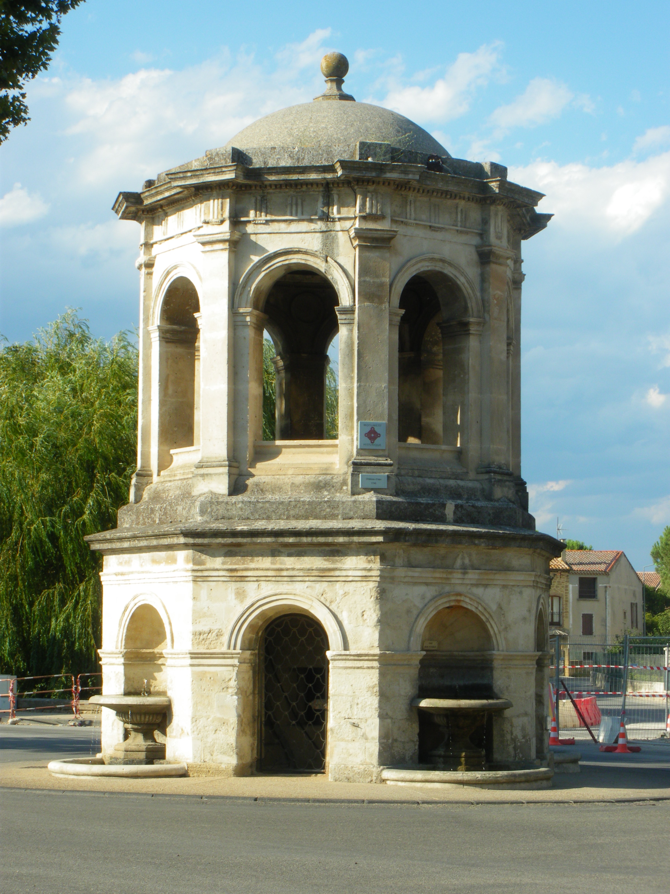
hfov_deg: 18.4
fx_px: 2065
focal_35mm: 80
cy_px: 447
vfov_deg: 24.4
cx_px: 335
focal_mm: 14.1
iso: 64
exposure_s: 1/125
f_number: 7.4
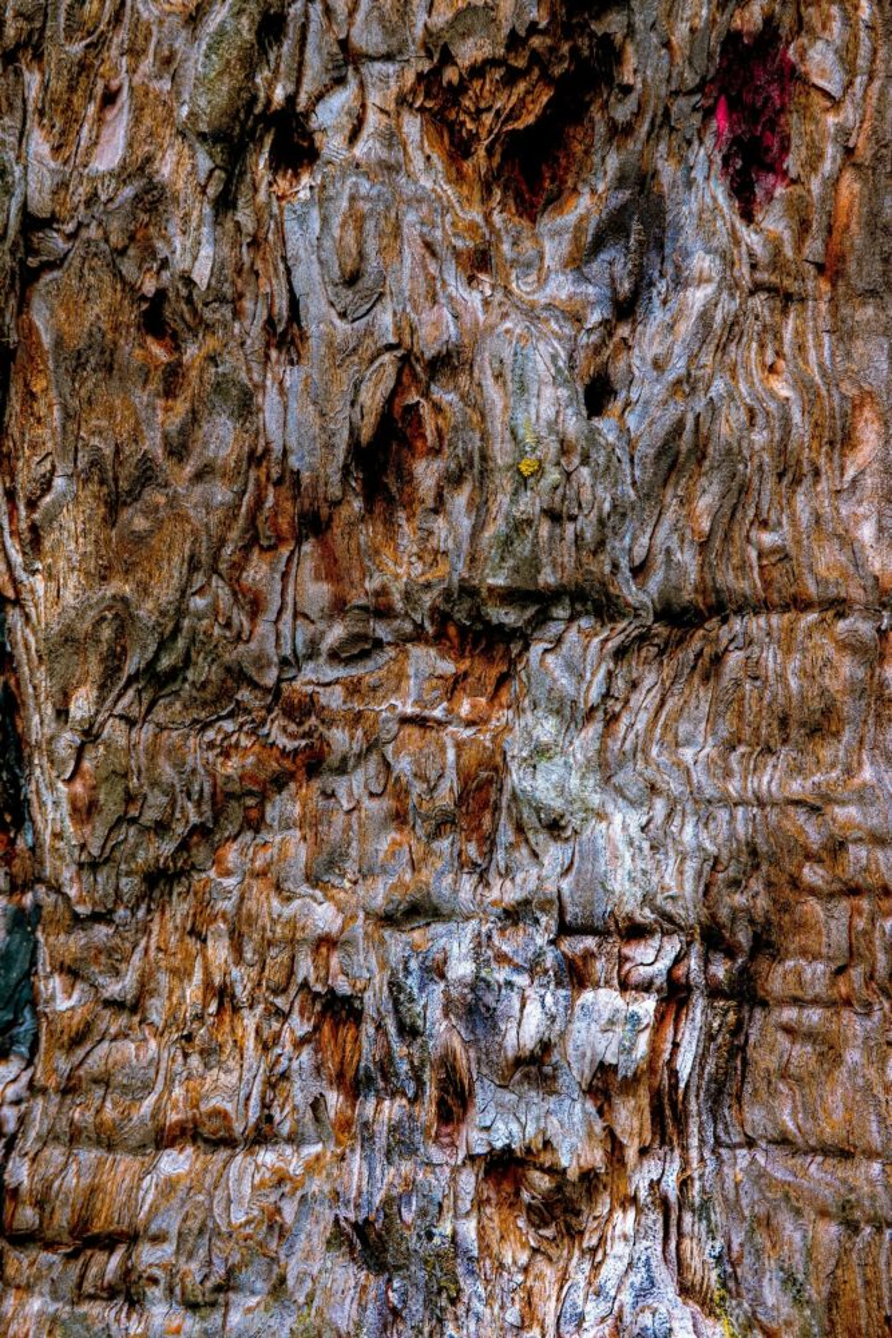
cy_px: 669
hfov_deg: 28.7
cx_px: 446
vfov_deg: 41.9
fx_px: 1746
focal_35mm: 47
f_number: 4
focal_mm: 17.53
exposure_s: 1/320
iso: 125
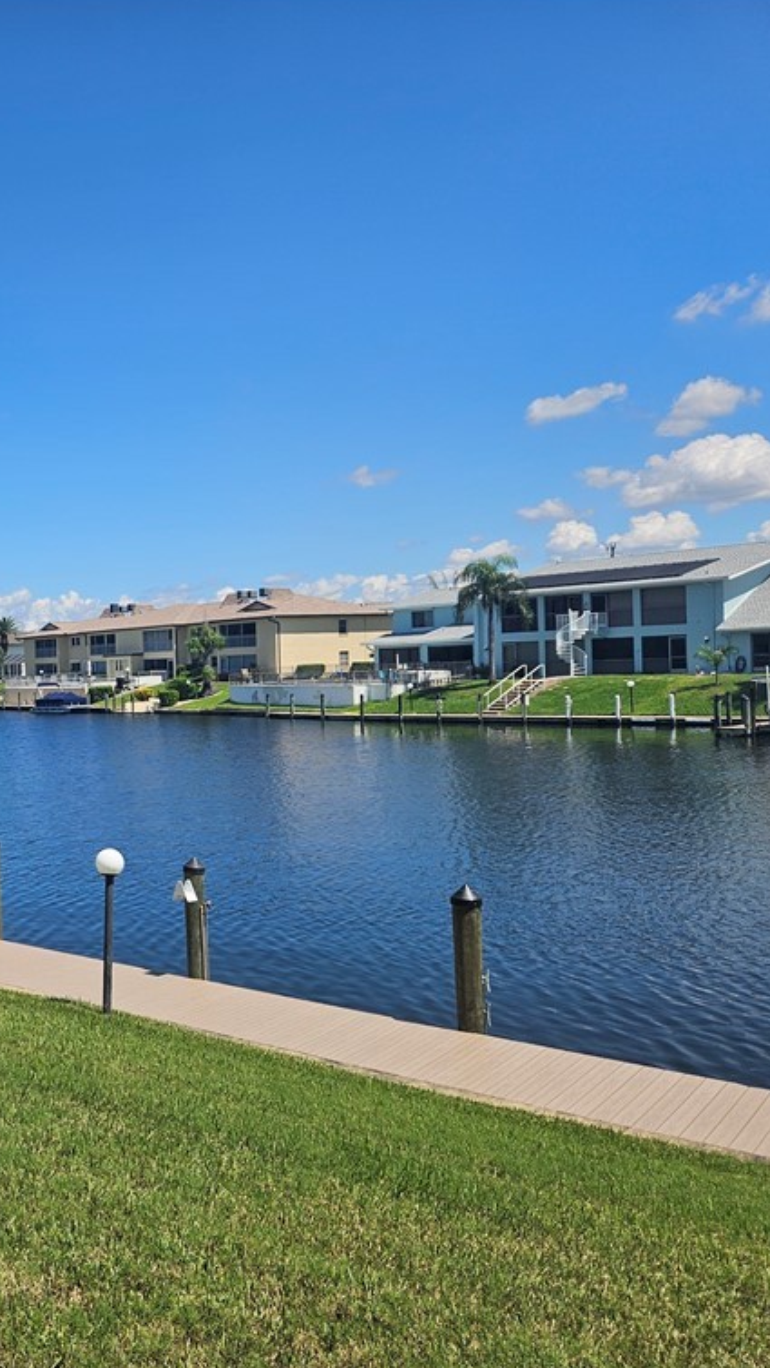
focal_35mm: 34
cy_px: 683
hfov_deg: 30.3
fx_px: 1233
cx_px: -116
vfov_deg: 58.0
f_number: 1.8
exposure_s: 1/2953
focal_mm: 5.4
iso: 25
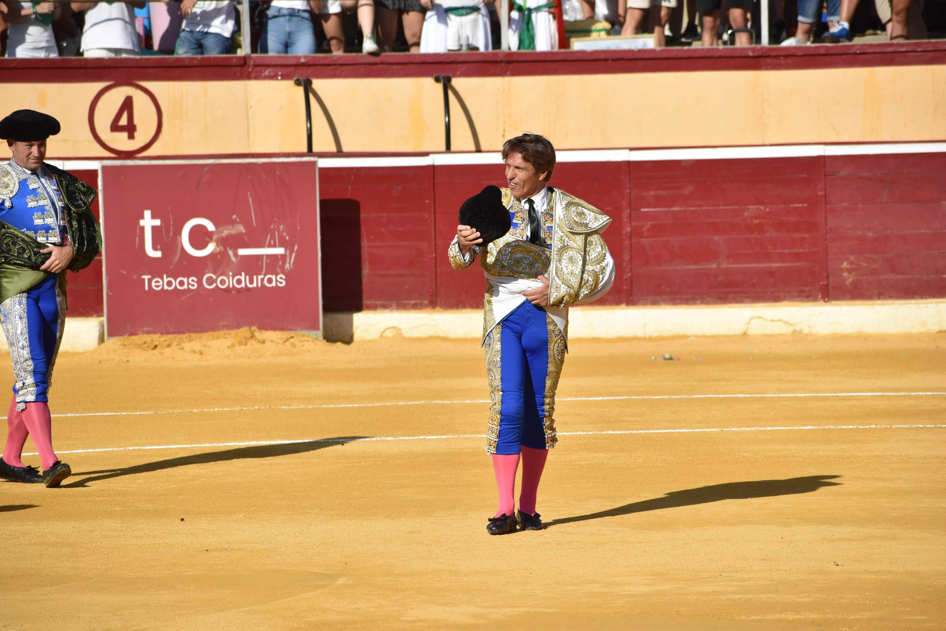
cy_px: 316
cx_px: 473
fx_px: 6700
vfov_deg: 5.4
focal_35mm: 255
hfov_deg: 8.1
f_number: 6.3
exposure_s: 1/2500
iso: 400
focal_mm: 170
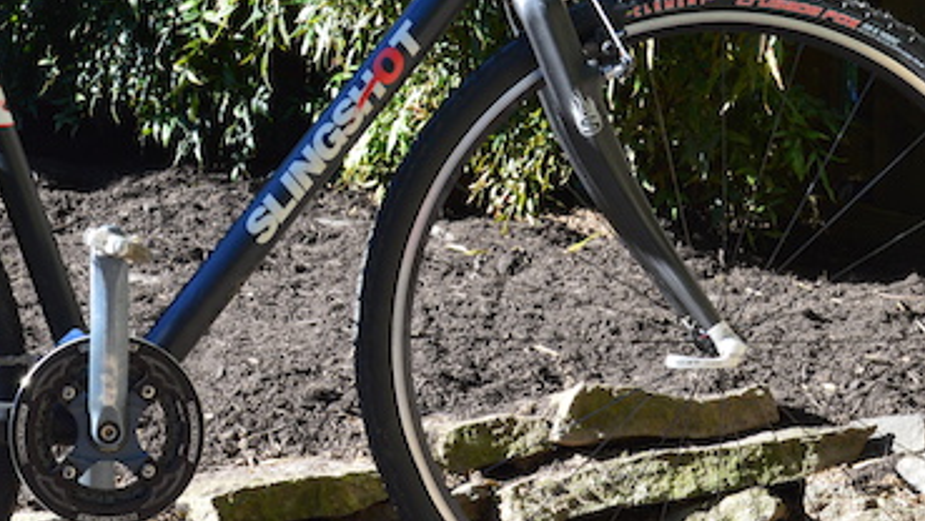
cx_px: 163
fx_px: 2503
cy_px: 193
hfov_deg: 20.7
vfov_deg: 11.9
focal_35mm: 102
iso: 400
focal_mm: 30
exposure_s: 1/100
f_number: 9
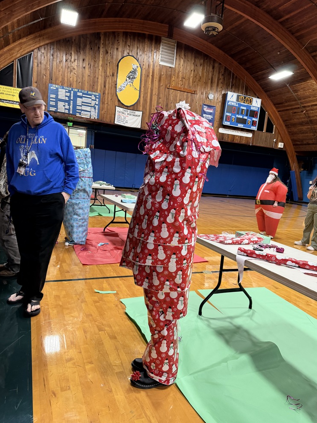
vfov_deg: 69.4
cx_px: 163
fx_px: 305
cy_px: 216
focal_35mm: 25
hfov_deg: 54.9
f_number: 1.78
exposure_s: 1/60
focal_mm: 6.76
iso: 400
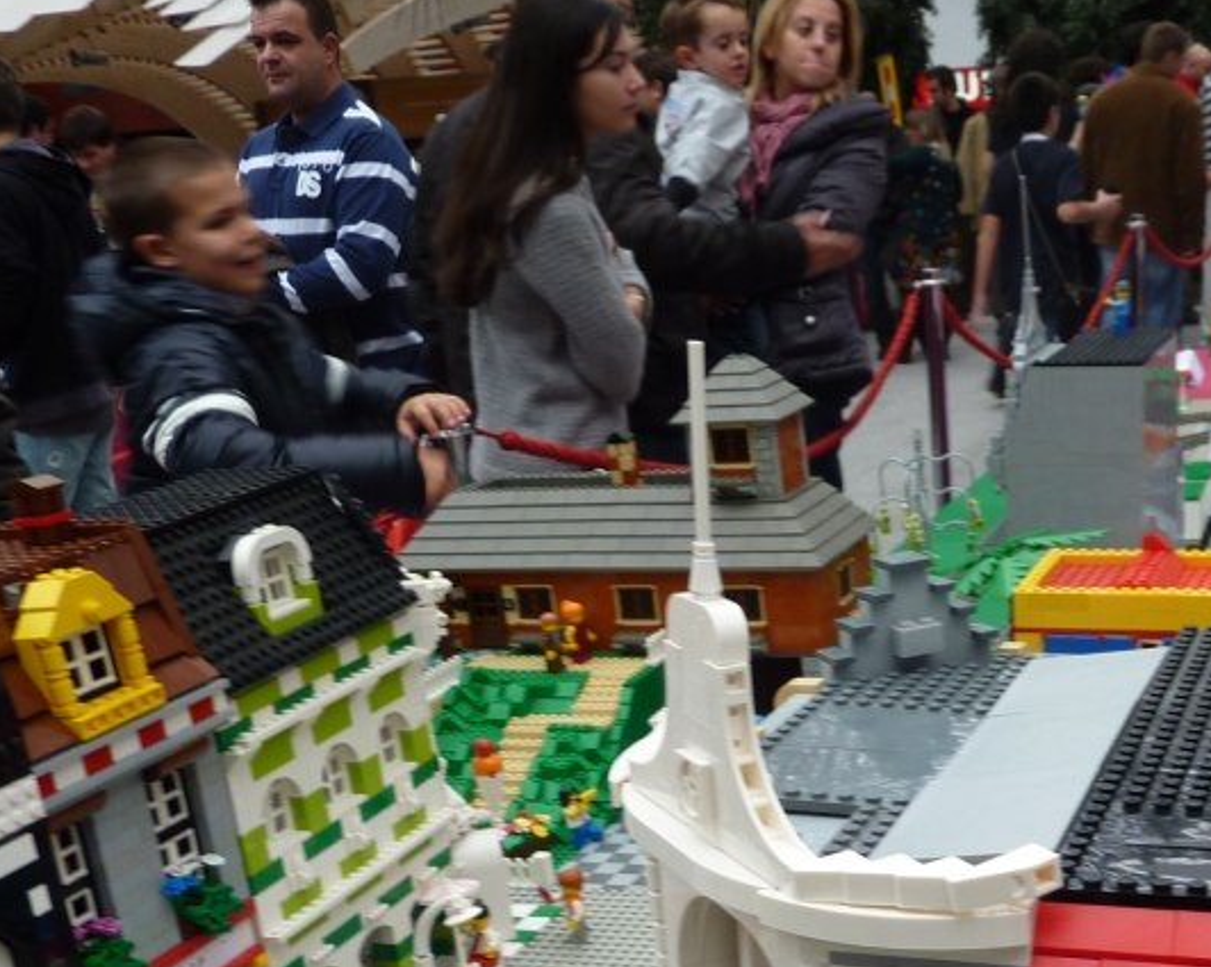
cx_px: 924
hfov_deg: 38.4
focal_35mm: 47
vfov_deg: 30.7
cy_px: 865
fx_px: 1684
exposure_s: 1/30
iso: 80
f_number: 3.3
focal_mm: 4.1
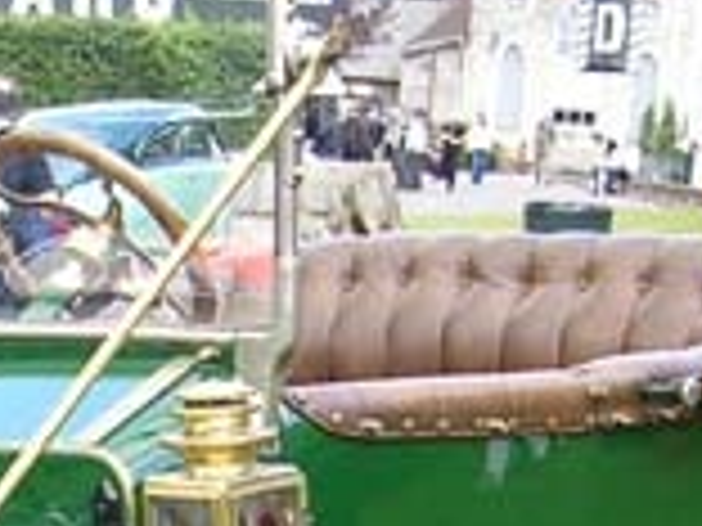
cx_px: 112
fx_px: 3164
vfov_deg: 9.1
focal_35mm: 156
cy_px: 940
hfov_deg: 12.6
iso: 50
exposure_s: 1/99
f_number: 2.8
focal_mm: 5.8
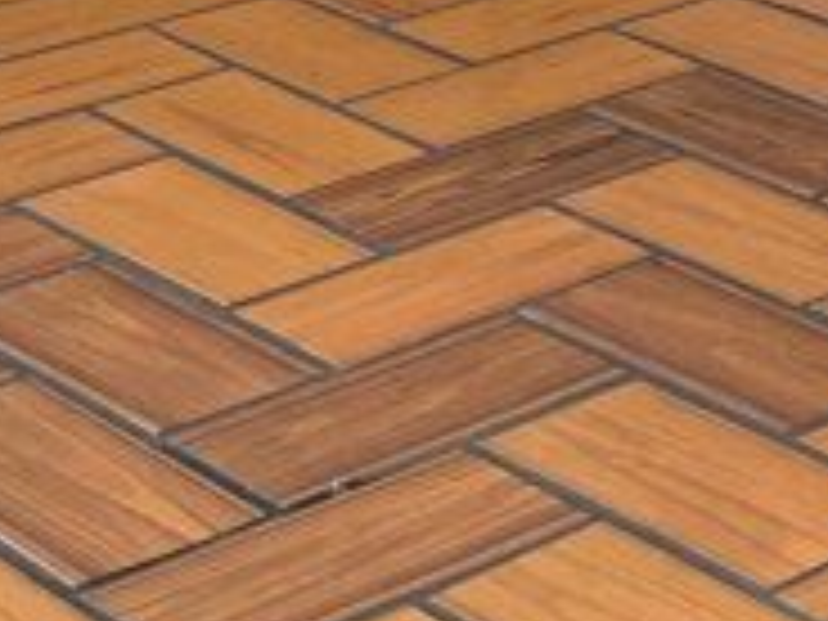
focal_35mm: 145
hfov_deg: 13.3
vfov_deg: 9.0
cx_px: 972
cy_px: -1008
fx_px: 3468
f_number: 1.6
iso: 32
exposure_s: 1/120
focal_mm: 4.2
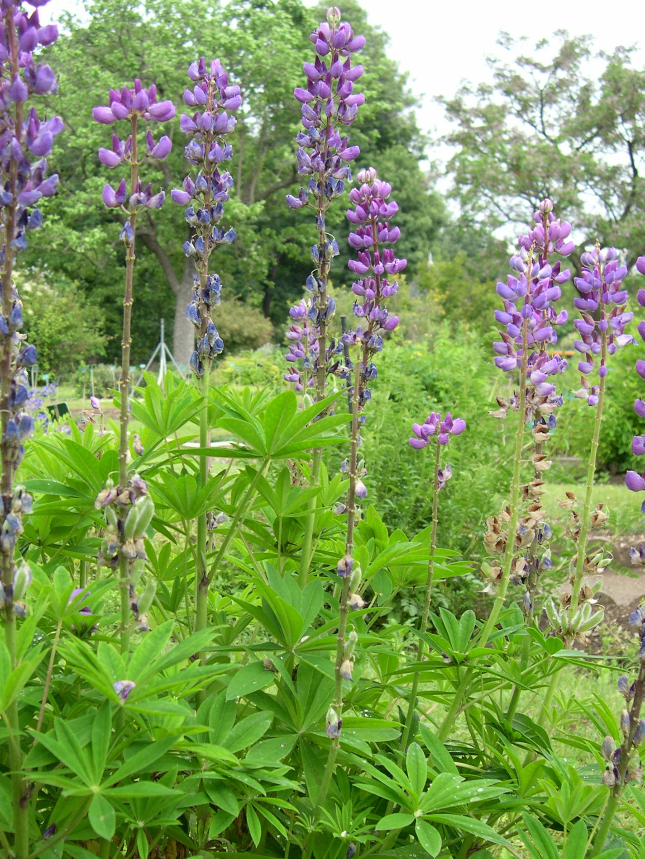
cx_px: 322
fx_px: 944
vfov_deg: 49.0
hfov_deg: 37.7
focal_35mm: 38
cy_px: 430
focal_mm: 8
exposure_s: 1/138
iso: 100
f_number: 2.8
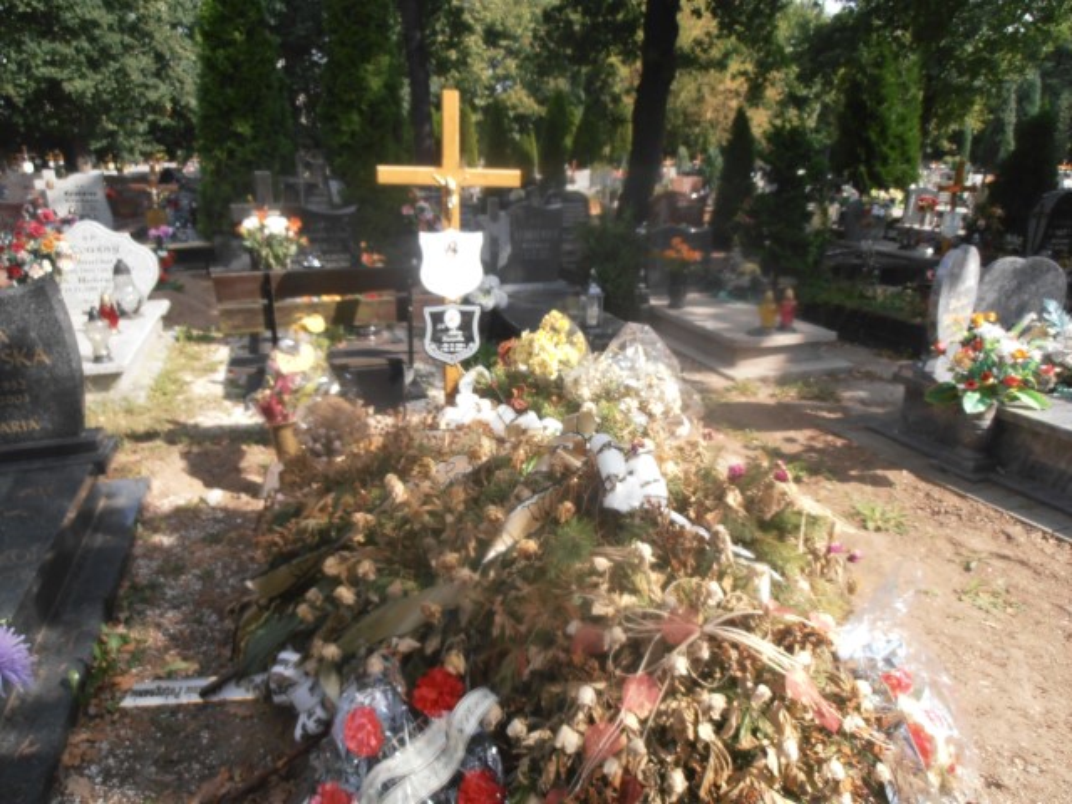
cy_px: 402
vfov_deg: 56.8
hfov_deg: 71.6
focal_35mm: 24
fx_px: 743
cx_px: 536
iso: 80
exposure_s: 1/500
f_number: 3
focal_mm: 4.2
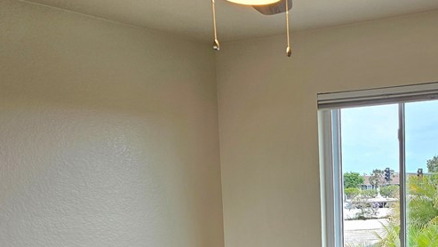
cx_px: 387
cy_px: 241
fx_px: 604
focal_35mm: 52
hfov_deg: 37.5
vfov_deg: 22.3
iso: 12
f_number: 1.7
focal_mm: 6.3
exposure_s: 1/120
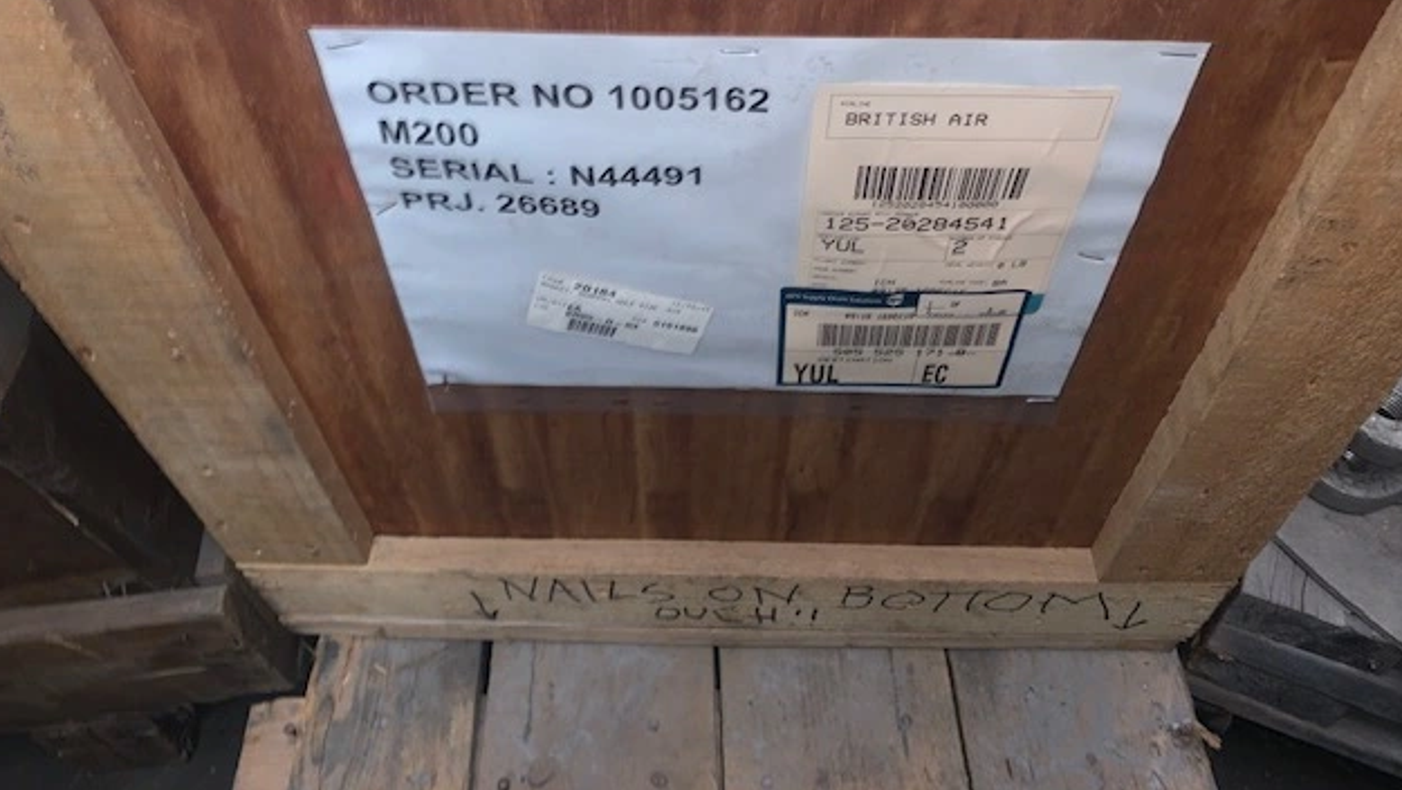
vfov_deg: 39.7
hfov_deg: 66.0
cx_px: 691
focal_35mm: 29
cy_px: 254
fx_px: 1078
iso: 25
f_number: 1.8
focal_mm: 4.25
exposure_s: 1/4
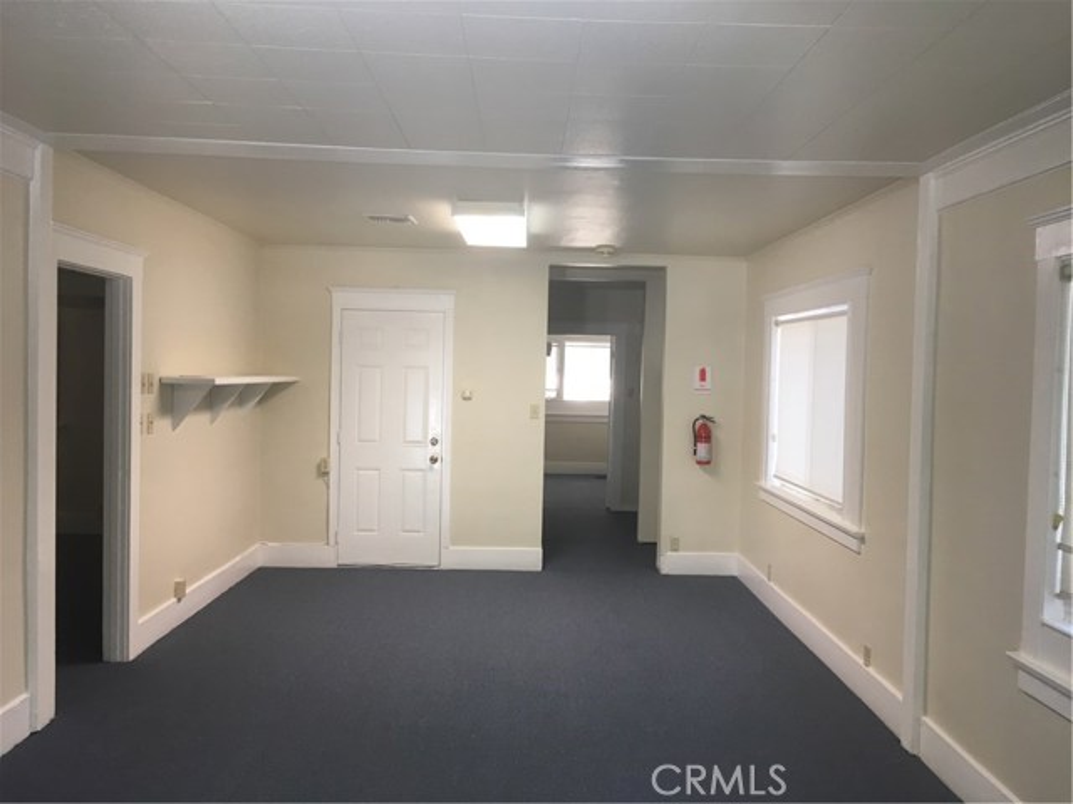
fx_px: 899
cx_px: 536
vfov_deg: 48.2
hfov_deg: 61.7
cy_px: 402
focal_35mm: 29
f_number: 2.2
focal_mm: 4.15
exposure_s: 1/30
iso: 64
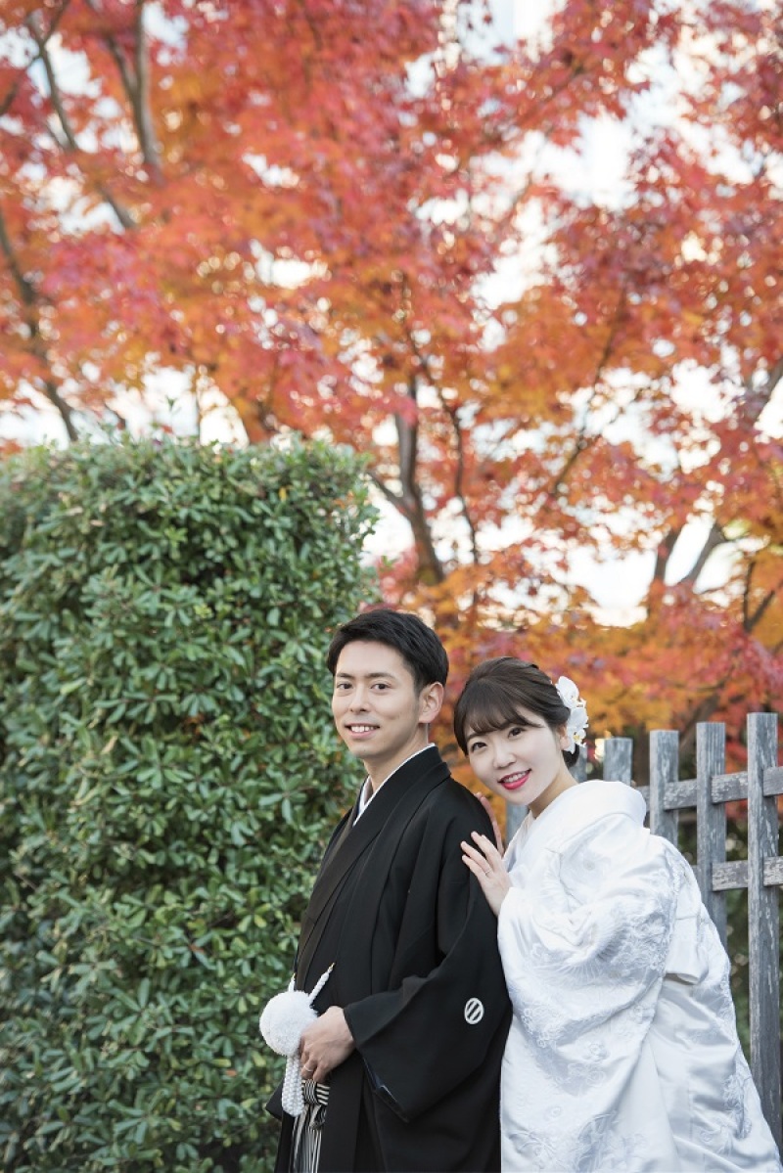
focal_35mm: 135
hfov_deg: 10.2
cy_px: 586
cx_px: 392
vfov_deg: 15.2
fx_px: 4401
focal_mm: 135
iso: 800
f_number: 3.2
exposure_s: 1/160
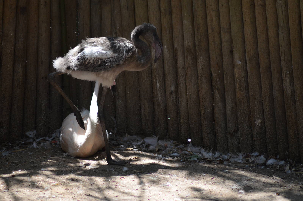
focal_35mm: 345
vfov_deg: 4.0
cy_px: 100
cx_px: 152
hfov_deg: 6.0
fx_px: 2898
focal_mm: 230
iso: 800
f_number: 5
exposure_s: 1/800
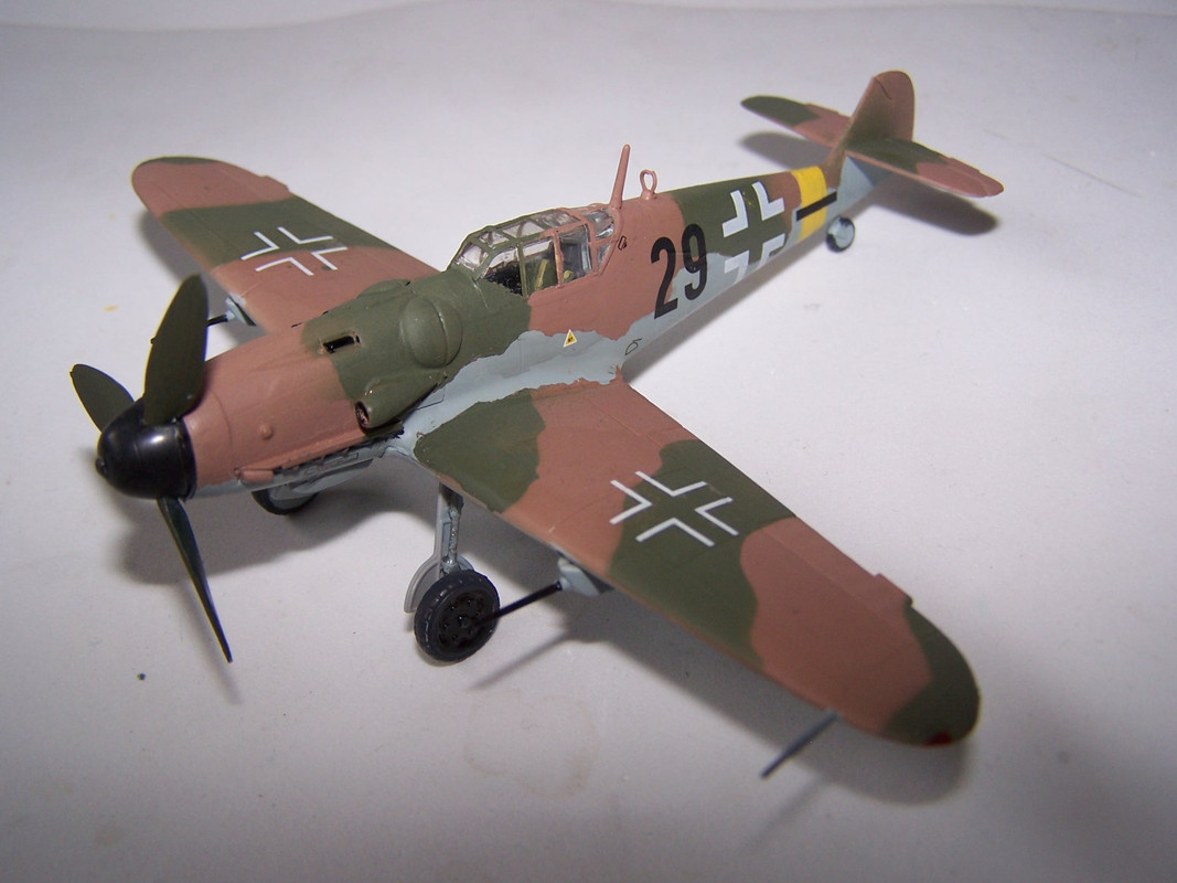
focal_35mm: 38
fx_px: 1292
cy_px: 442
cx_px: 588
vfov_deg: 37.7
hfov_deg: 49.0
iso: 80
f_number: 2.8
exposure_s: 1/60
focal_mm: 6.3
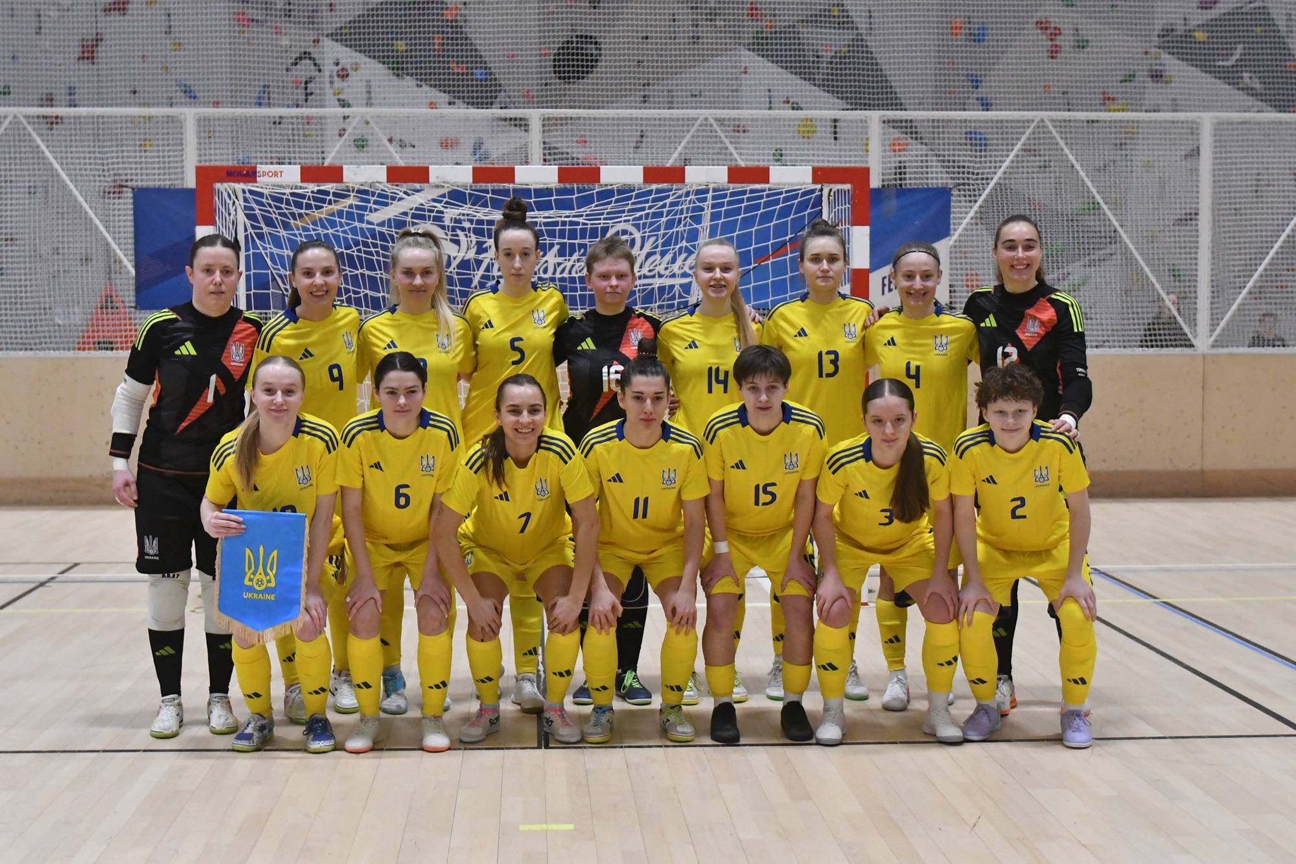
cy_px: 432
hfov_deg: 36.9
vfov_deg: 25.1
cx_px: 648
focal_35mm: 54
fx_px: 1944
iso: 4000
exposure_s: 1/1600
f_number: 2.8
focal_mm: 27
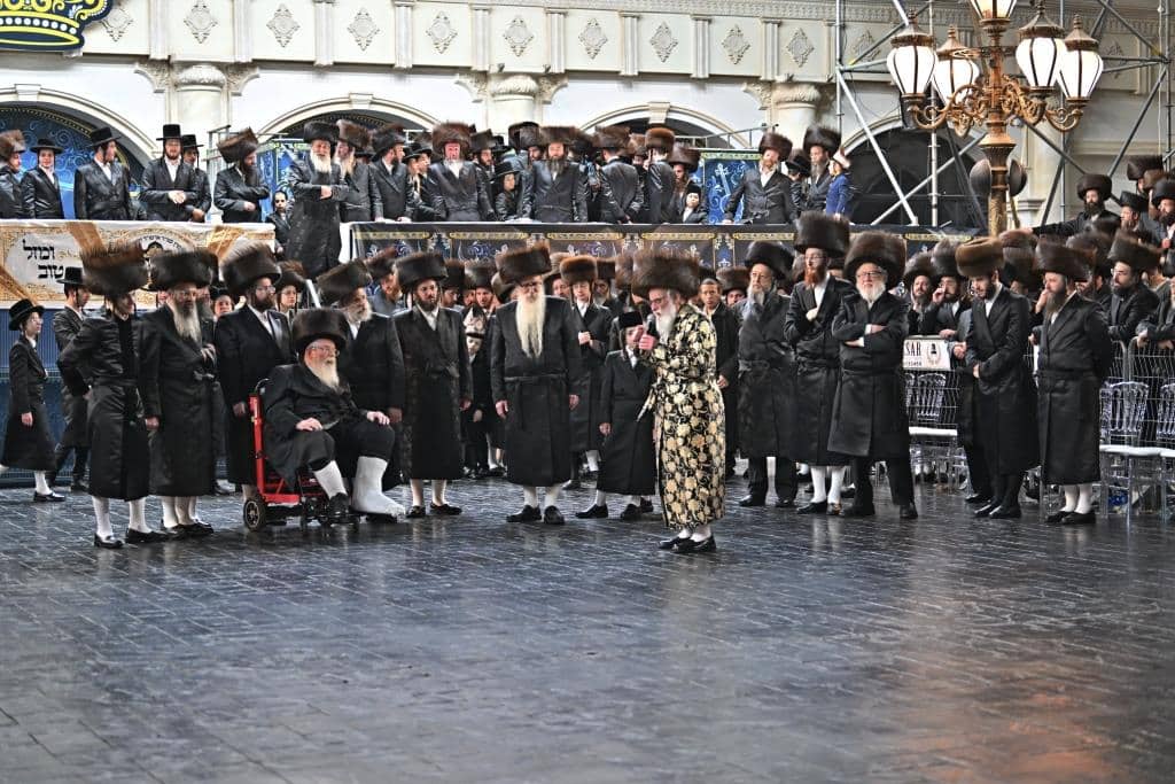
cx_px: 588
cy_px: 392
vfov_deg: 19.5
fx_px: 2285
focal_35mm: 70
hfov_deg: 28.8
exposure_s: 1/320
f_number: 2.8
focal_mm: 70
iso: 1250
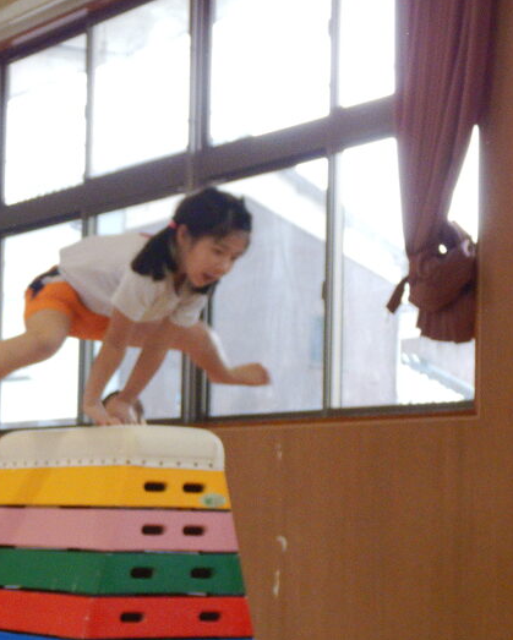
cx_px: 110
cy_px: 398
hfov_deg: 15.8
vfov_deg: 19.7
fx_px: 1839
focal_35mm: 97
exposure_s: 1/30
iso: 200
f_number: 4.3
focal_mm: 9.2
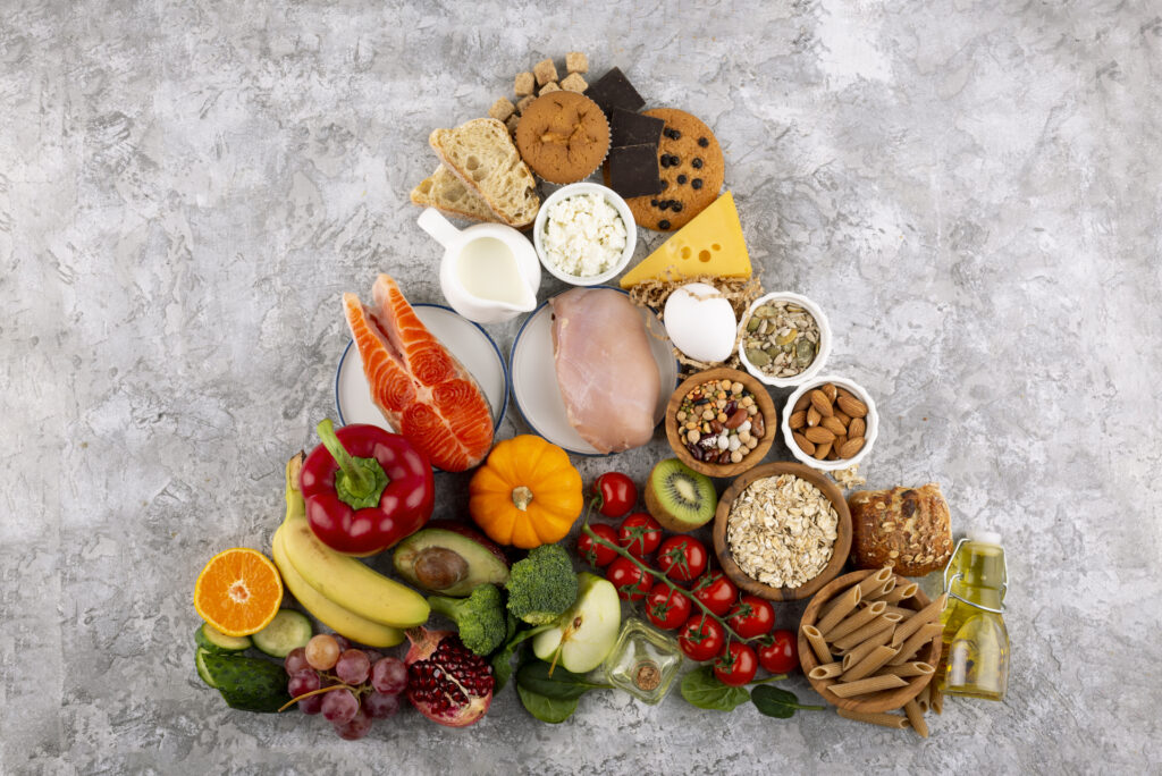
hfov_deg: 39.6
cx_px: 581
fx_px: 1615
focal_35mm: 50
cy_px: 388
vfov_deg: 27.0
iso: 100
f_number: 9
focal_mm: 50
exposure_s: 1/100
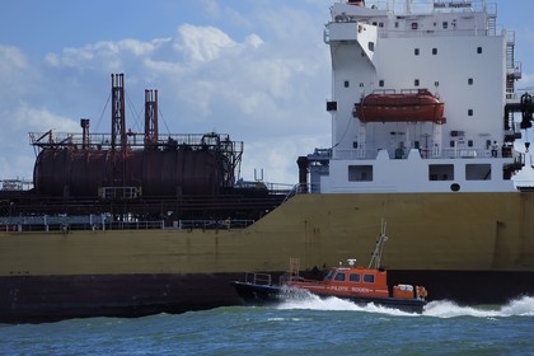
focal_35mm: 200
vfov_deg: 6.9
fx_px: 2966
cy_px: 178
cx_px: 267
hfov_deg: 10.3
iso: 200
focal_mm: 200
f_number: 5.6
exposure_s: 1/640
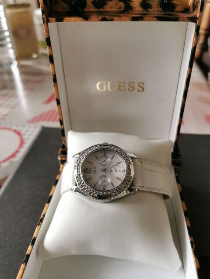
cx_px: 105
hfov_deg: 51.4
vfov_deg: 65.3
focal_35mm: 27
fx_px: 218
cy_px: 140
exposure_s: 1/50
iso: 200
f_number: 1.6
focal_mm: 5.56
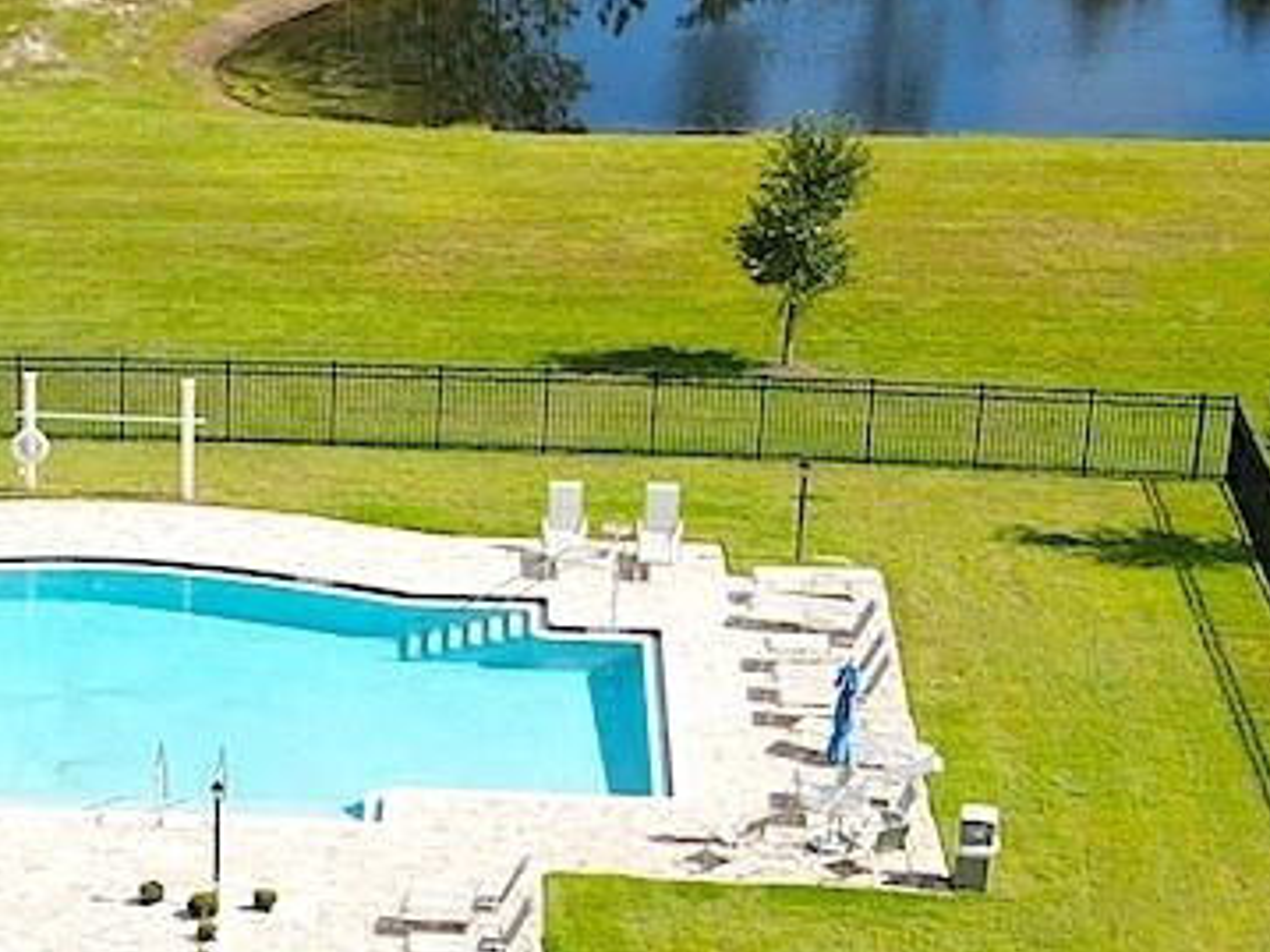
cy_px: 874
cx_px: -32
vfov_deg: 13.7
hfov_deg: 17.9
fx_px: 3924
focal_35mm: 107
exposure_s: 1/640
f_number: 2.8
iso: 100
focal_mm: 4.5
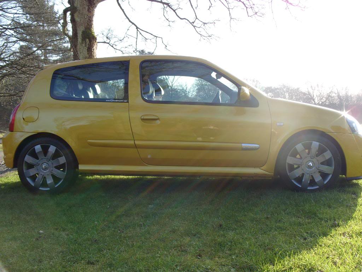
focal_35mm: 35
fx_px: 366
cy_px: 136
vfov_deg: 40.7
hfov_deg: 52.6
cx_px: 181
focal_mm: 7.8
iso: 80
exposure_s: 1/180
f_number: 4.4
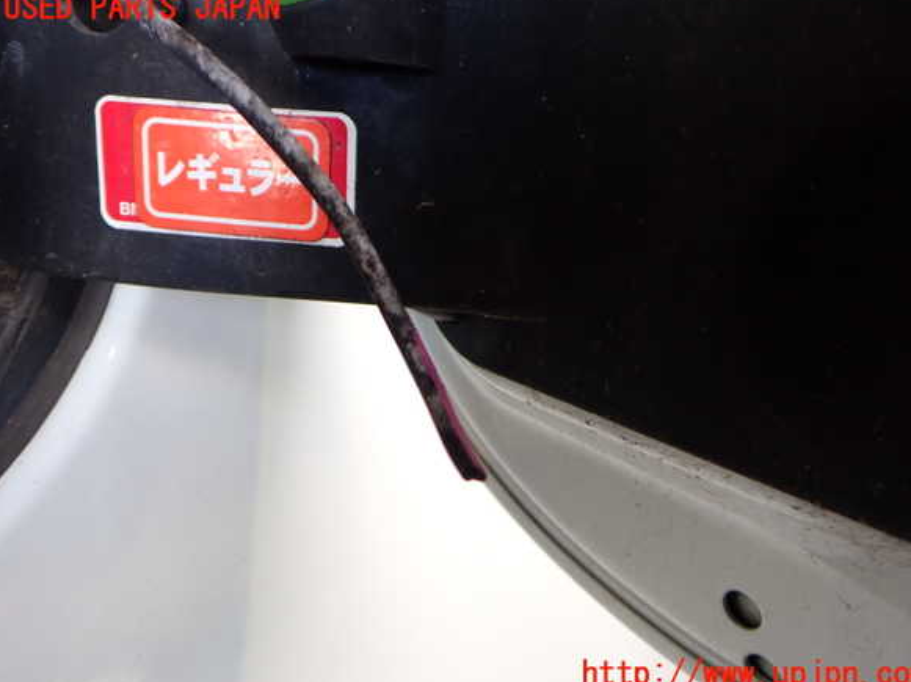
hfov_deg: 58.4
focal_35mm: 31
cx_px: 466
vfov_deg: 45.4
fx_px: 815
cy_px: 342
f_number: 2.3
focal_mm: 5.4
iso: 200
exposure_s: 1/60
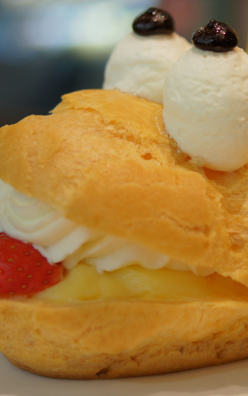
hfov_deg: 13.5
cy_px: 155
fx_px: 1038
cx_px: 211
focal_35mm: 96
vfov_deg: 21.6
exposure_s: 1/60
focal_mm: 30
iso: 200
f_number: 2.8
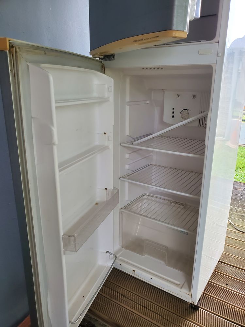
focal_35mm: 26
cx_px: 122
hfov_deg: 53.1
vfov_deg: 67.3
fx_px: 245
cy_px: 164
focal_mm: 4.3
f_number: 2.4
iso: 200
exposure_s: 1/60
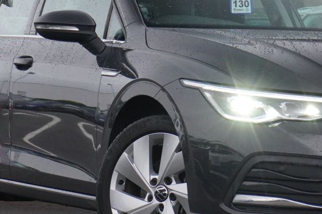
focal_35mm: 169
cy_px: 54
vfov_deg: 8.1
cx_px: 256
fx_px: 1513
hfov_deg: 12.1
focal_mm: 41
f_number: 5.6
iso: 1600
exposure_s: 1/160
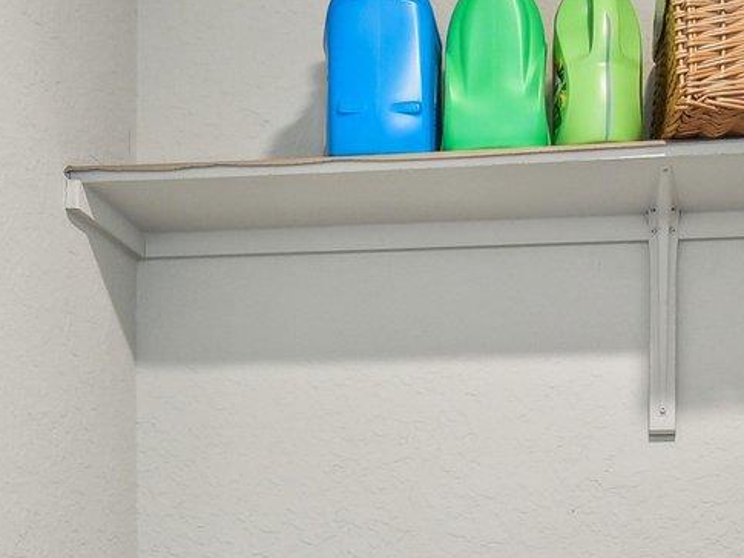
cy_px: 626
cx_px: 407
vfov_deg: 20.3
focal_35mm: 69
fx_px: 1483
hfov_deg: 28.1
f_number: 8
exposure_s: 1/15
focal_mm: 17
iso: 2200
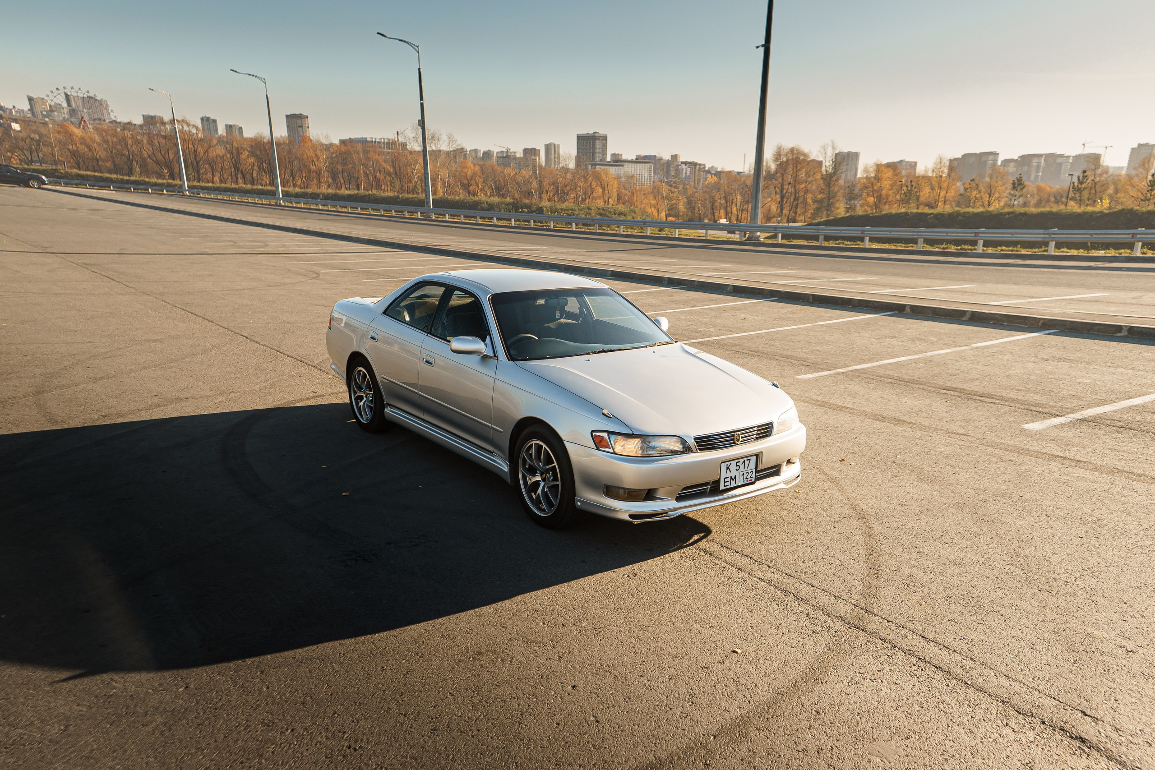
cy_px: 385
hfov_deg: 65.5
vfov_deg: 46.4
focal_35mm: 28
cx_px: 578
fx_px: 898
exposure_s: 1/250
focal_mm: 28
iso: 100
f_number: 3.5
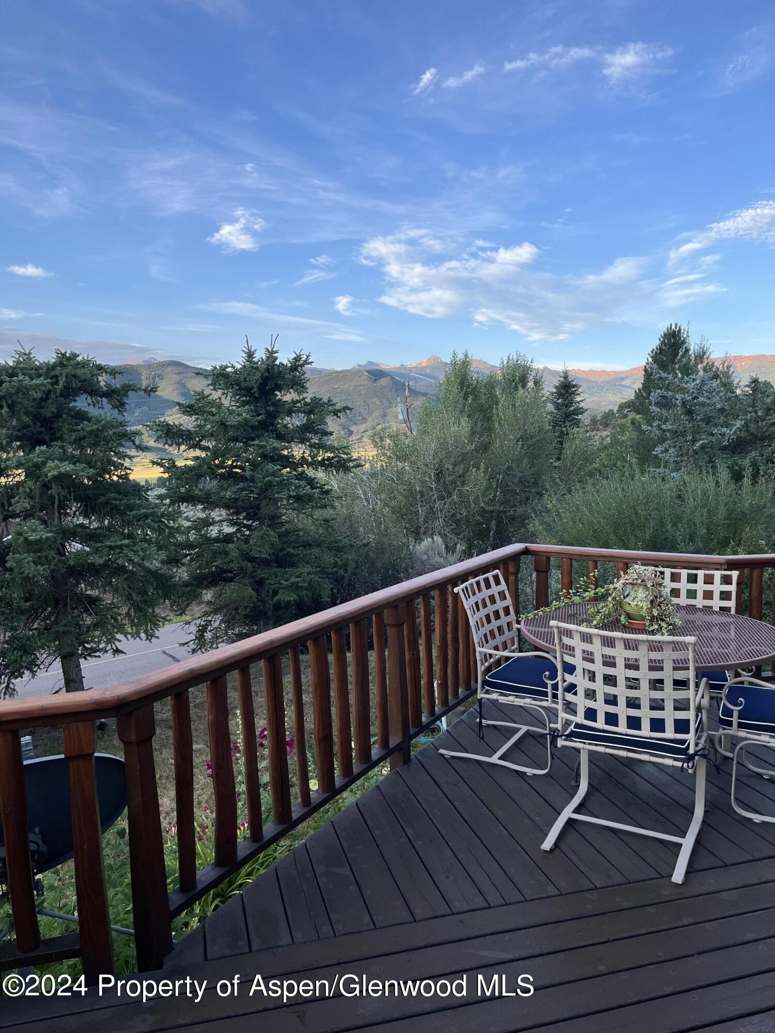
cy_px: 516
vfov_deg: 67.3
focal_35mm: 26
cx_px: 388
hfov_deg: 53.1
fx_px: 776
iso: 50
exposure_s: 1/742
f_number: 1.6
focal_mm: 5.1
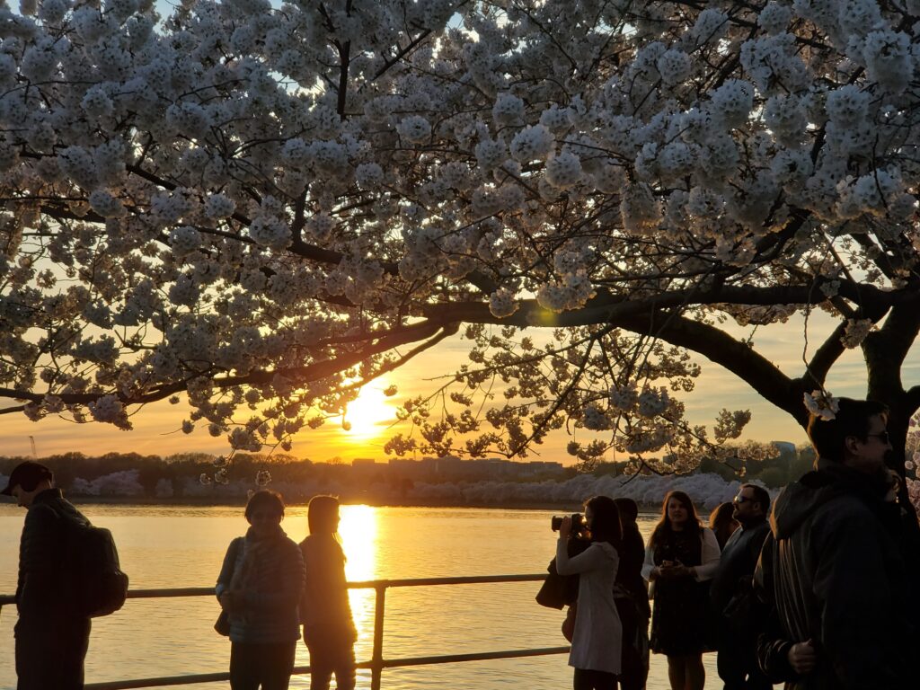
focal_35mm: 52
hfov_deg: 36.8
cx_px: 460
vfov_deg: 28.0
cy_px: 345
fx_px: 1382
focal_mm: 6
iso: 50
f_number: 2.4
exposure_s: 1/699
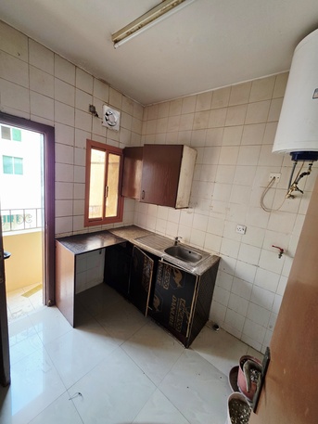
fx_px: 159
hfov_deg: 89.9
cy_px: 212
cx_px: 159
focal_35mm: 13
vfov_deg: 106.2
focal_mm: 2.2
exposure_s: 1/101
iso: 100
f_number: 1.9
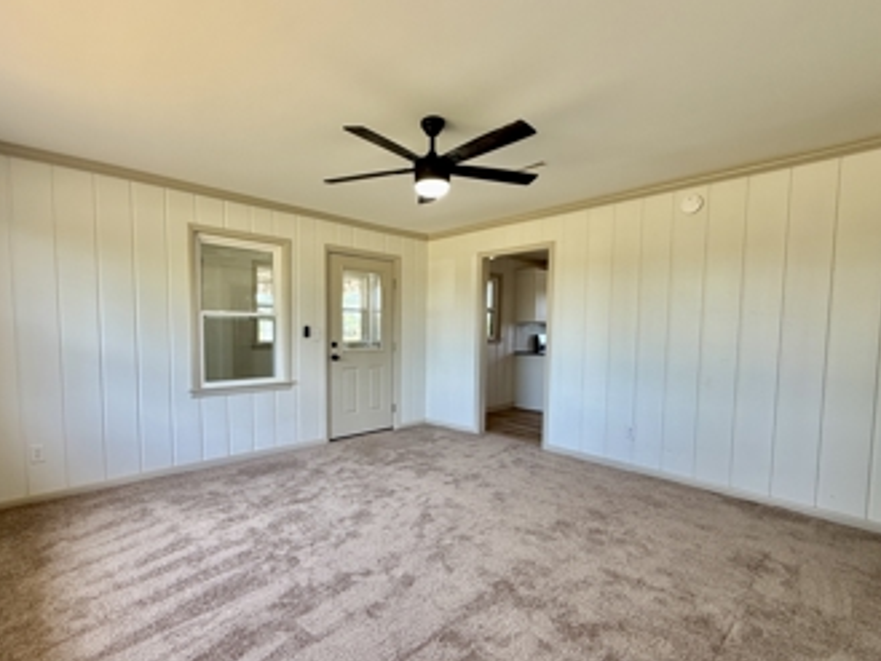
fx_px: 433
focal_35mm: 17
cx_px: 407
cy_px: 359
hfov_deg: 90.8
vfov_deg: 74.6
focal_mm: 2.22
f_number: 2.2
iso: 64
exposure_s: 1/107
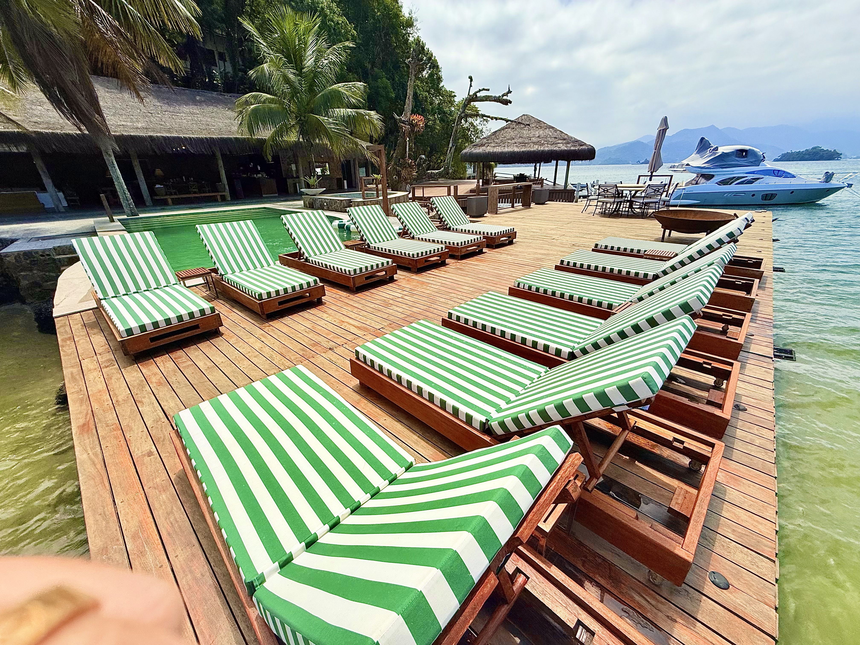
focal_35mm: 14
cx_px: 430
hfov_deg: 102.1
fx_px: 348
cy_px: 322
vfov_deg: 85.7
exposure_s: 1/3891
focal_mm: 2.22
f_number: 2.2
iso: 50
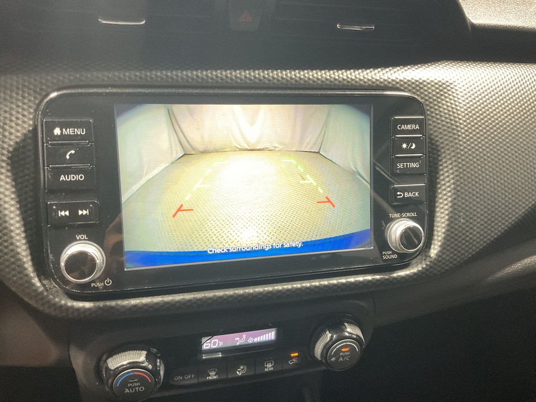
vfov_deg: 48.2
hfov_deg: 61.7
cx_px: 268
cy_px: 201
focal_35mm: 29
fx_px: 449
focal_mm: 3
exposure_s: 1/50
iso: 125
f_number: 1.8
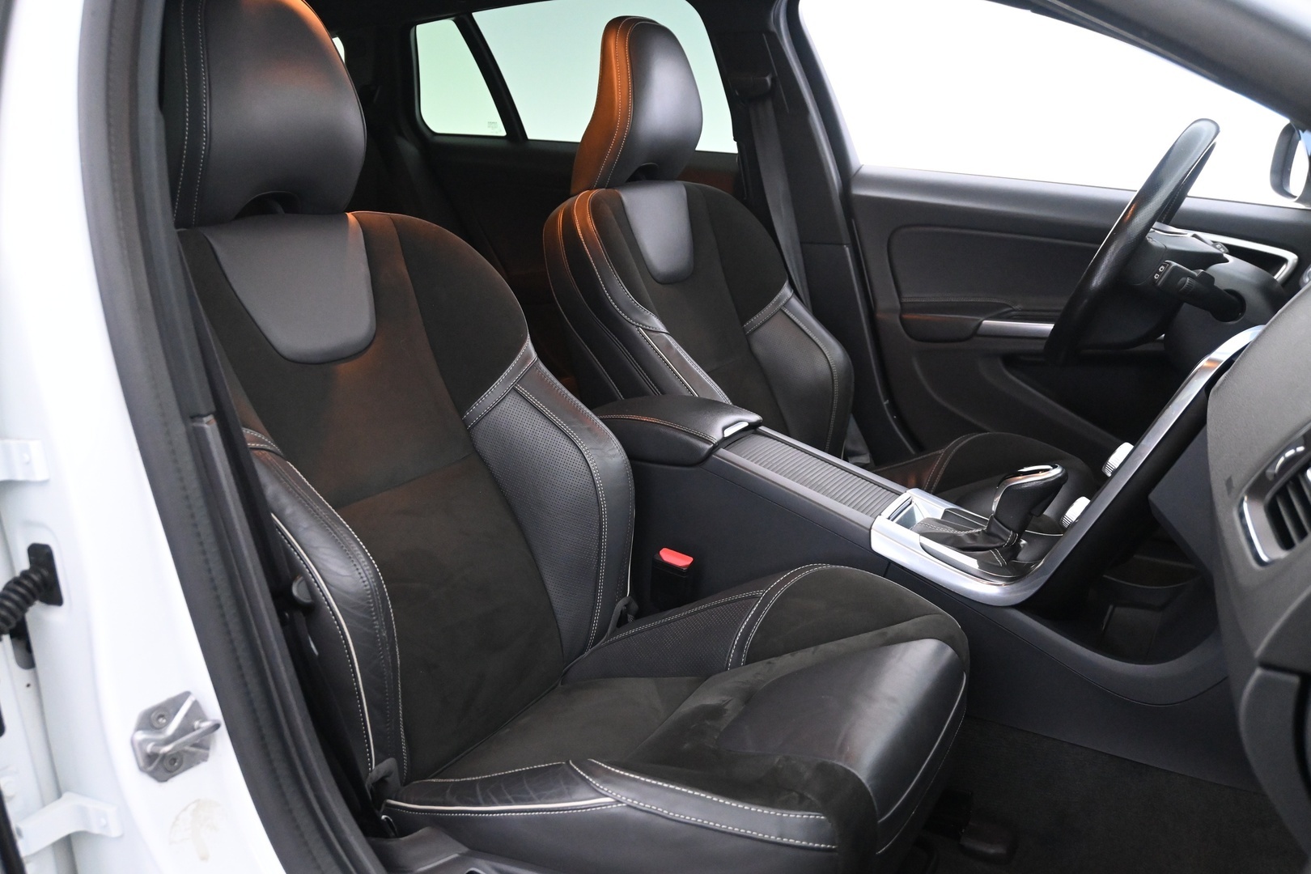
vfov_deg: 42.6
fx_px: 1120
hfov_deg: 60.7
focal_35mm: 31
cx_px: 656
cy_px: 437
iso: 4000
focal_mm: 20.5
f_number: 3.8
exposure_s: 1/30
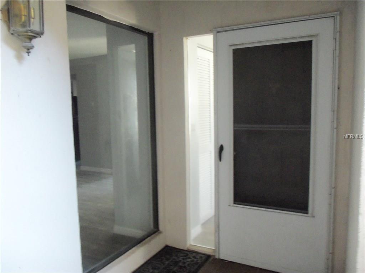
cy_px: 136
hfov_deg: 61.7
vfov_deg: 48.2
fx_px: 306
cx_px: 182
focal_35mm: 29
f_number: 3.4
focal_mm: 5.2
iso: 400
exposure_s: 1/20
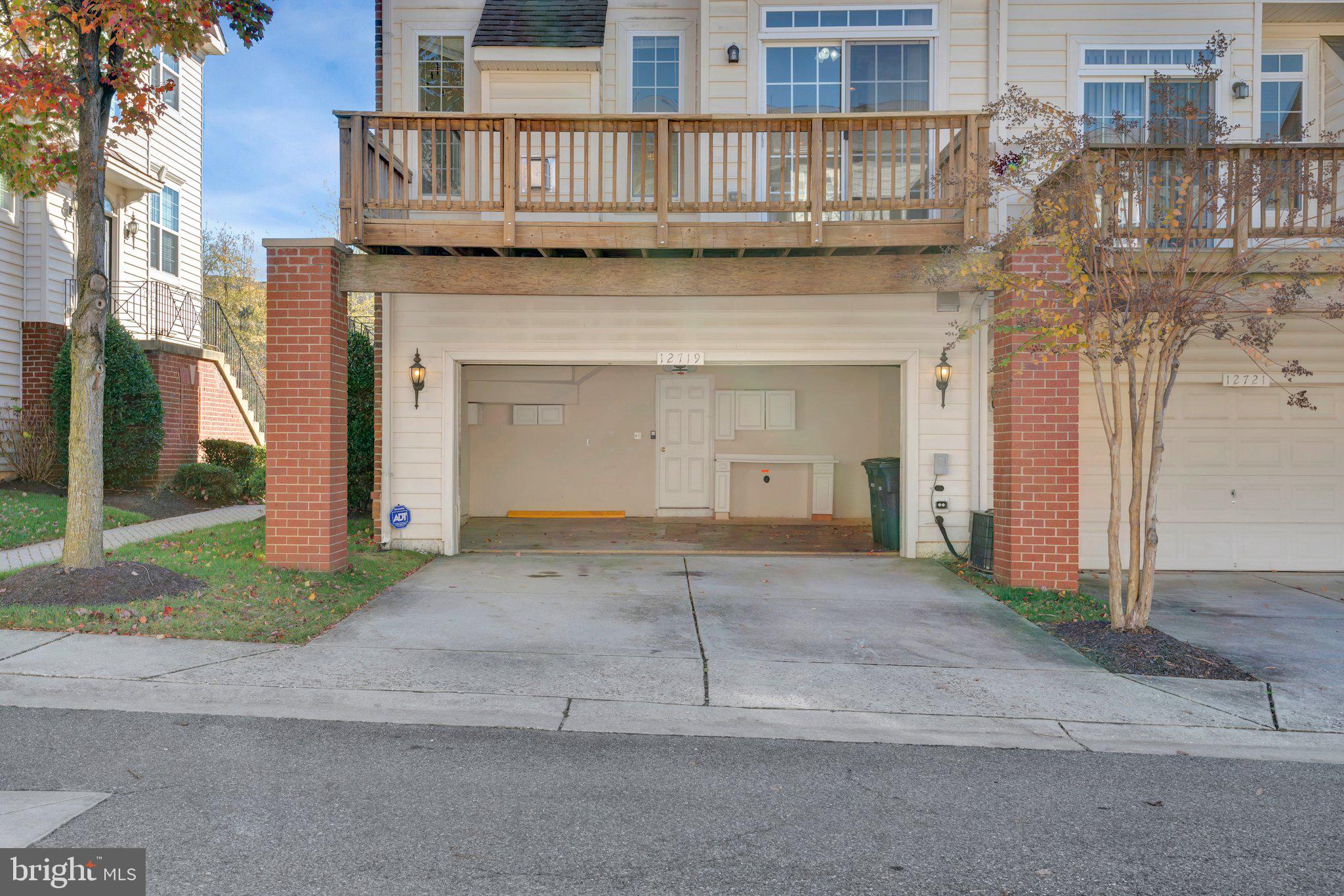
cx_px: 672
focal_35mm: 32
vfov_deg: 41.1
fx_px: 1195
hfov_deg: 58.7
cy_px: 448
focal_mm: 32
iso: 125
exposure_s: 1/20
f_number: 8
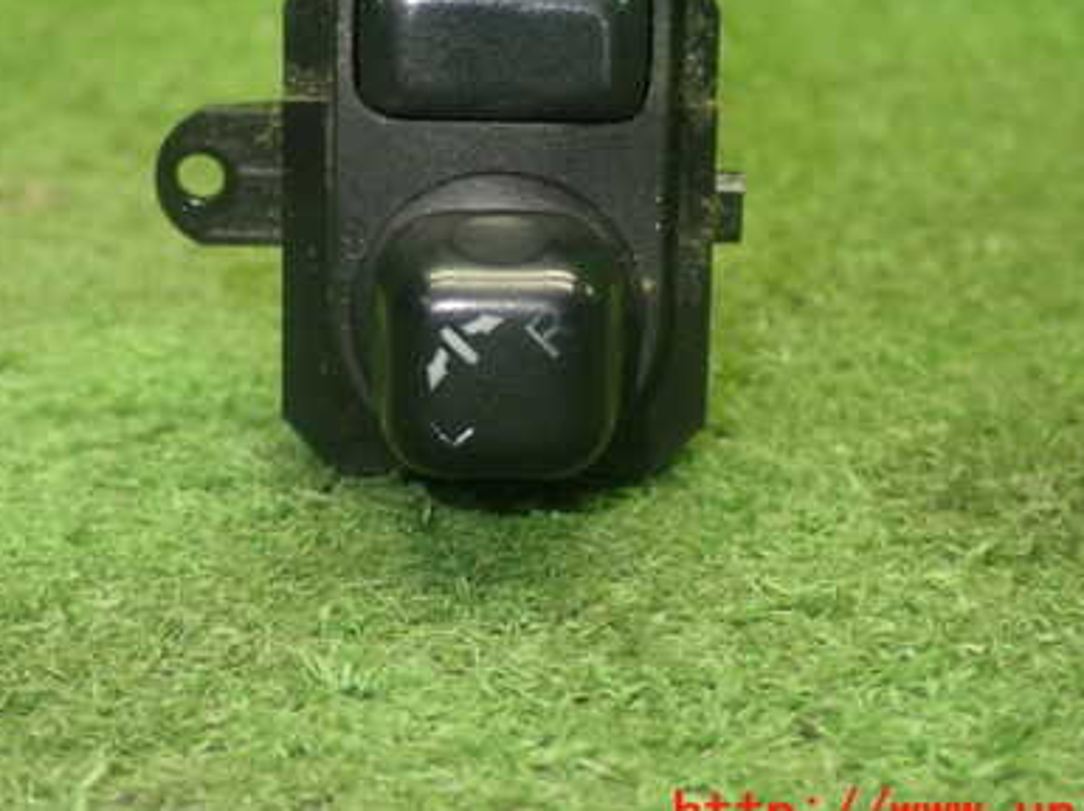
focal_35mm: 78
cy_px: 220
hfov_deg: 25.0
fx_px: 2440
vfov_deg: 18.8
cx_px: 465
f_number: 3.2
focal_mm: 9.01
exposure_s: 1/50
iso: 640
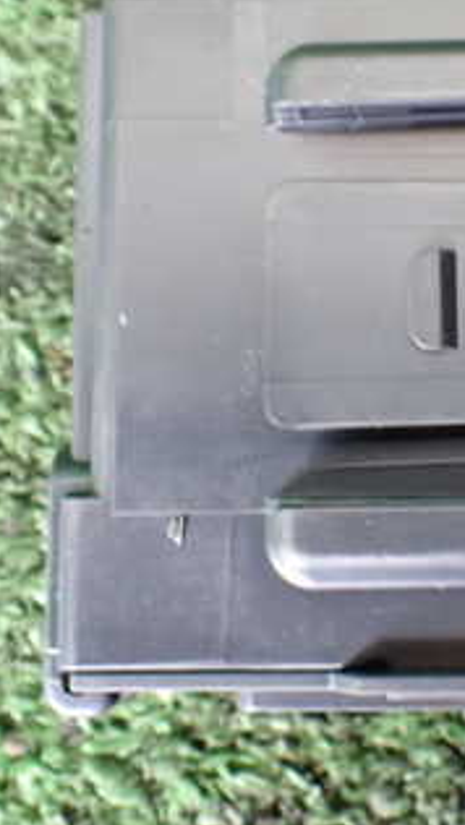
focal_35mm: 62
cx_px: 439
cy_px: 290
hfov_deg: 19.0
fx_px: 1358
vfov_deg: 33.6
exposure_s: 1/30
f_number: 2.3
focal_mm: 5.4
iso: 800
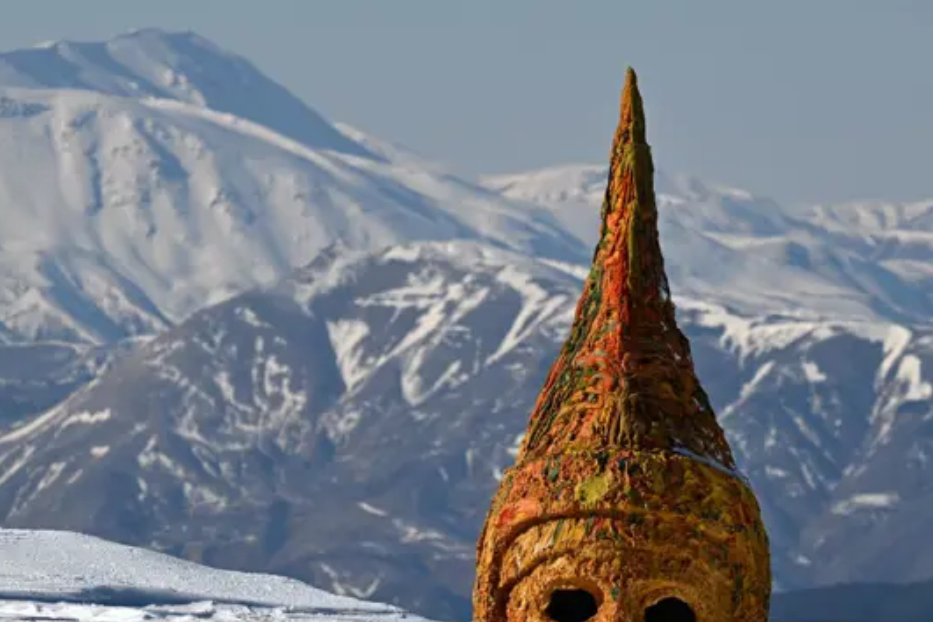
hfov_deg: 5.4
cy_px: 344
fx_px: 9873
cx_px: 504
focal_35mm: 381
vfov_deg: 3.6
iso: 200
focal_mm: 230
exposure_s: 1/1600
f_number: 8
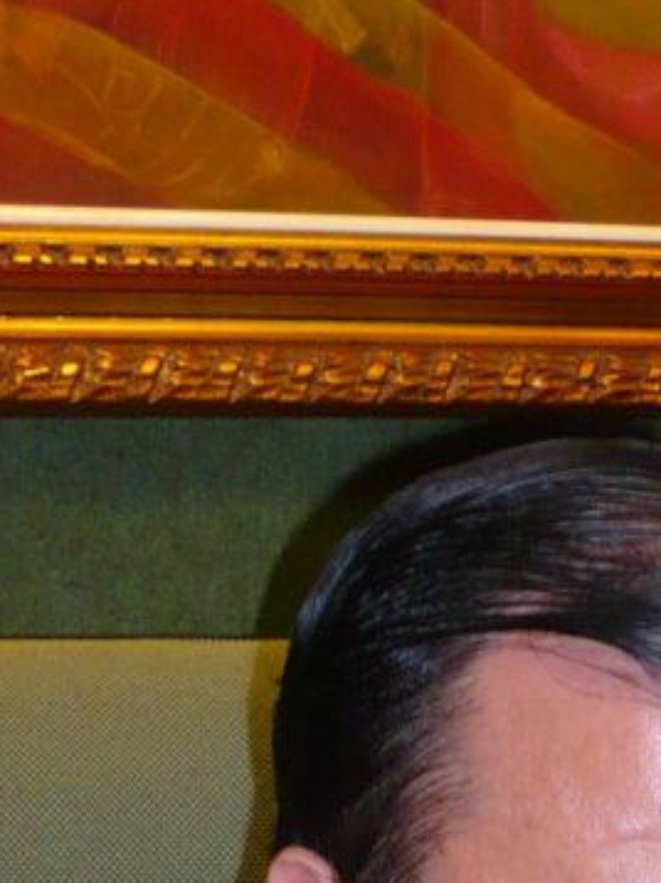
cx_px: 528
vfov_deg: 11.4
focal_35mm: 161
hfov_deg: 9.2
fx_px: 4104
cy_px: 1564
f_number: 3.2
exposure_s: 1/30
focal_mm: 7.5
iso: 125
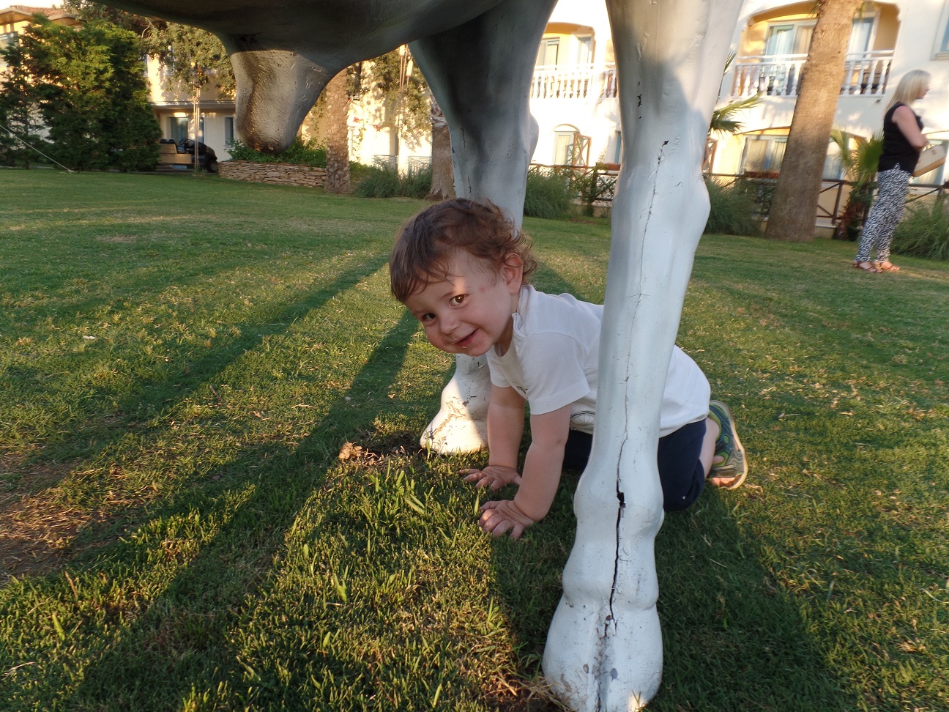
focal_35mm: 23
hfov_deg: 73.9
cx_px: 474
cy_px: 356
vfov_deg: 58.9
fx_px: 631
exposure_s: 1/90
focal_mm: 4.1
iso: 80
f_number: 3.5
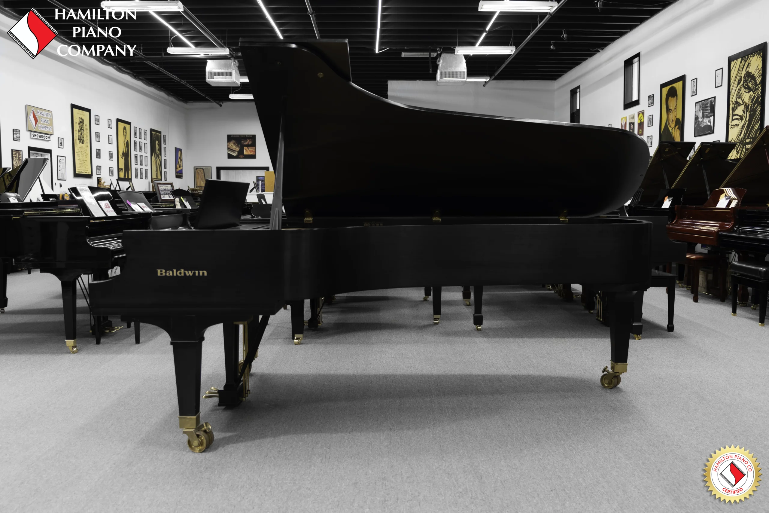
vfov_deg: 37.9
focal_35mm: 35
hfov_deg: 54.4
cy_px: 256
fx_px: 748
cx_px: 384
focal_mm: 35
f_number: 4.4
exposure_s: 1/6
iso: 100
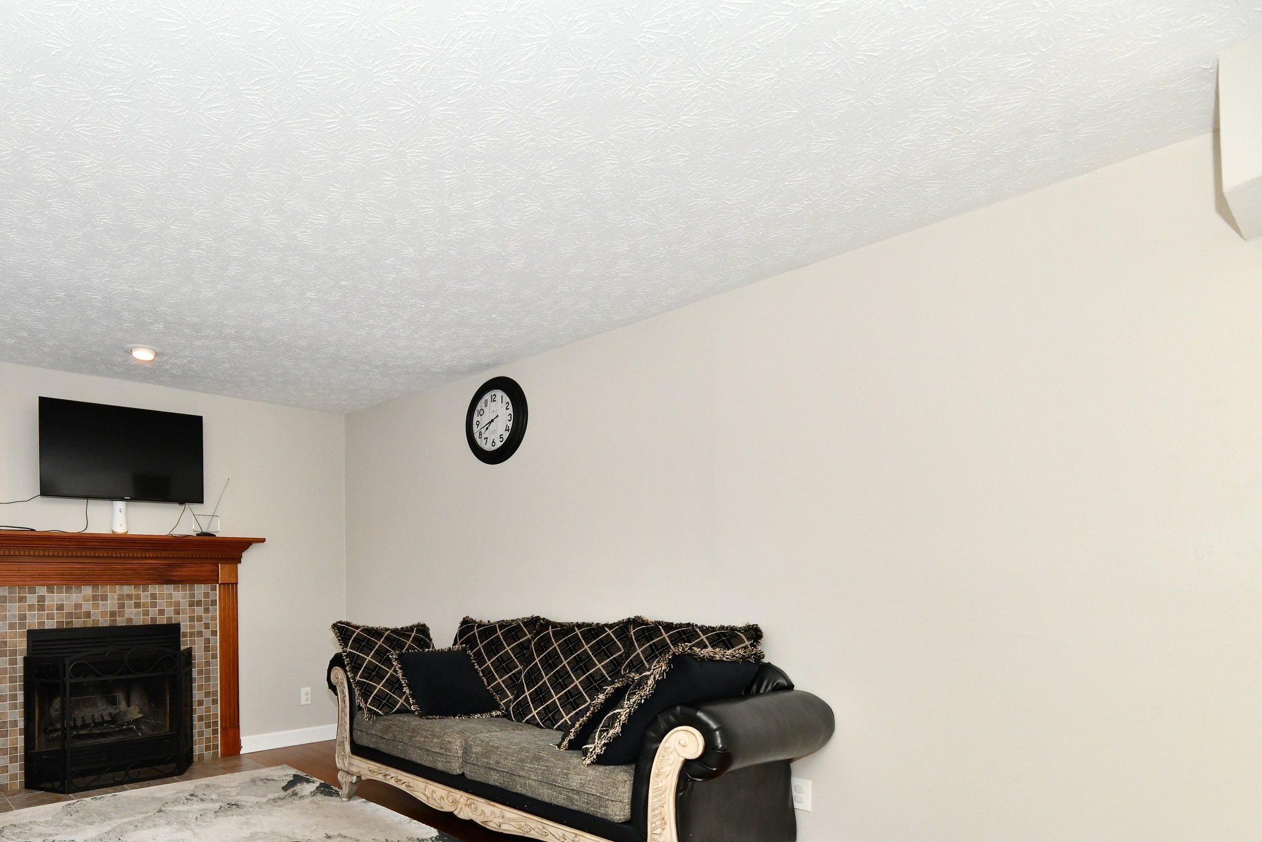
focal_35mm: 20
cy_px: 598
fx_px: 701
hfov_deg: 80.5
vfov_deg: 59.6
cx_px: 396
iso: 640
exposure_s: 1/60
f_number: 6.3
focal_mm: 14
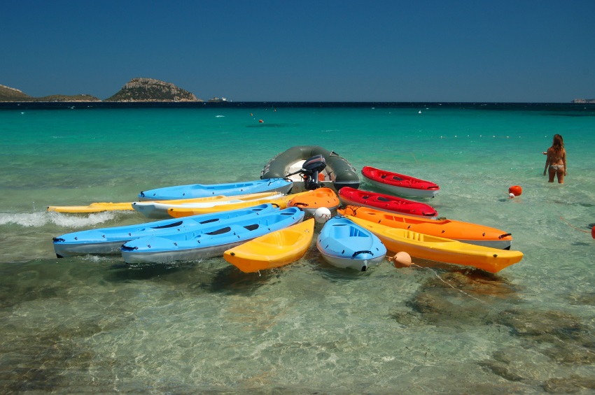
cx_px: 298
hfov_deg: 38.9
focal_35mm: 51
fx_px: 842
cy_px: 198
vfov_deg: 26.4
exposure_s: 1/180
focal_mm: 34
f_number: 8
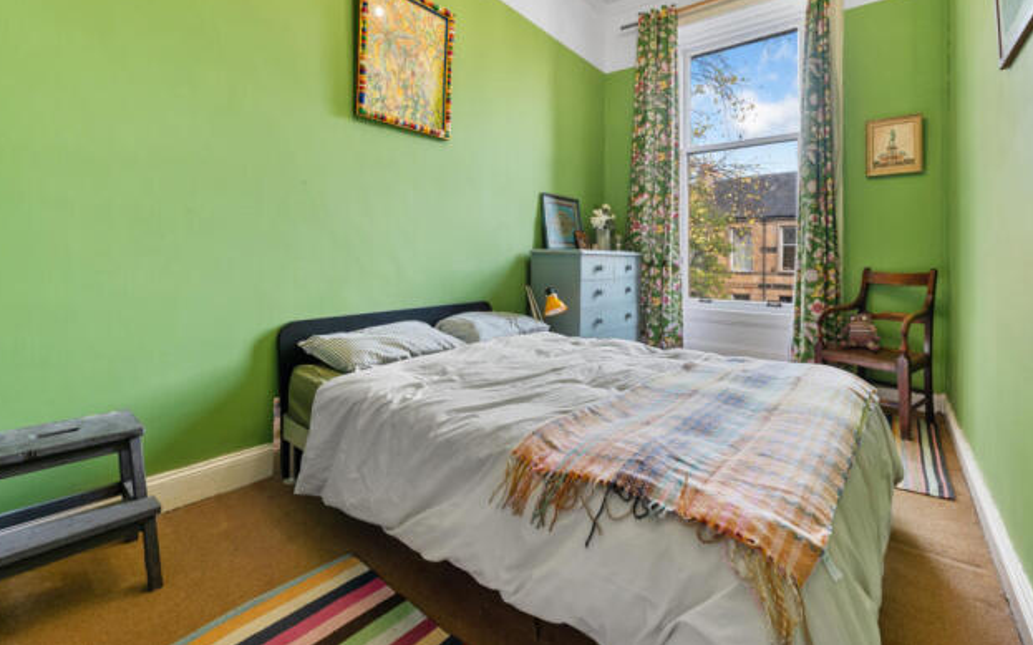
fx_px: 422
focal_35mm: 15
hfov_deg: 101.4
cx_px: 531
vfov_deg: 74.5
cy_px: 288
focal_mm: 14
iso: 640
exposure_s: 1/5
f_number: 8
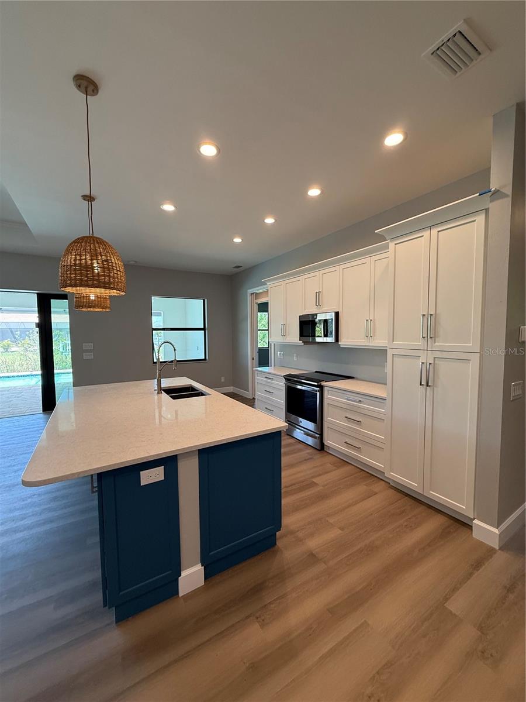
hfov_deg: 85.7
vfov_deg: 102.1
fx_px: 284
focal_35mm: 14
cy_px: 351
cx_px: 263
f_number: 2.2
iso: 125
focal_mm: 2.22
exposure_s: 1/120
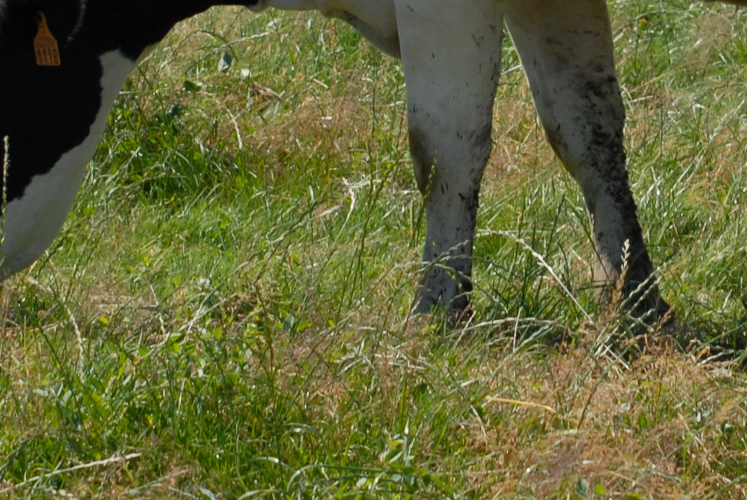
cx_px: 674
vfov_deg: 3.0
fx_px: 9448
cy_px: -136
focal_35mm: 455
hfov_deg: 4.5
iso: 200
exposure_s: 1/350
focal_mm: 85
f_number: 10
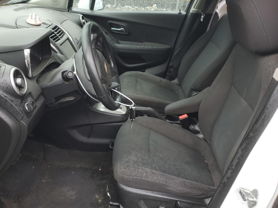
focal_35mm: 31
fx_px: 249
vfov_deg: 45.4
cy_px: 103
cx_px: 132
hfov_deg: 58.3
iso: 50
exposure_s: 1/145
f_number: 1.5
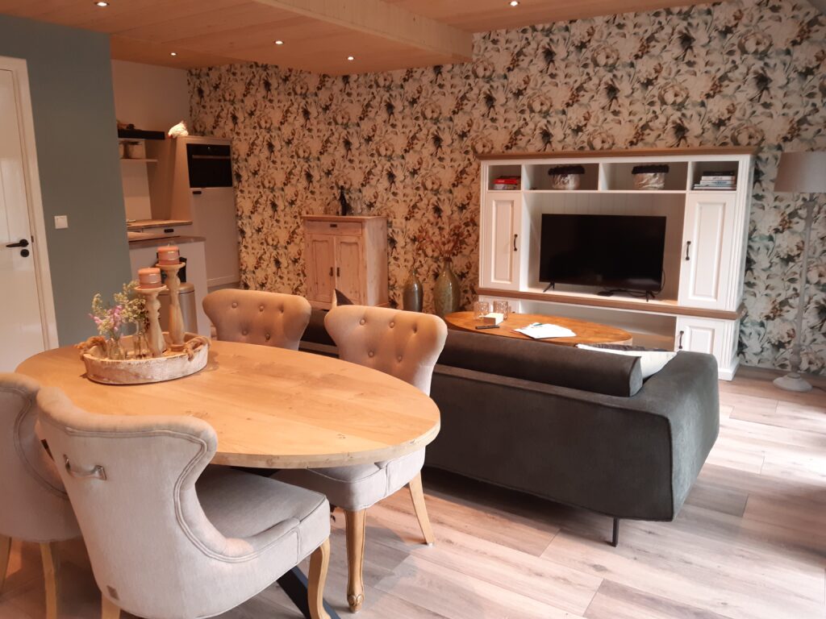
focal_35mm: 26
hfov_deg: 67.3
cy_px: 310
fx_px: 620
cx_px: 413
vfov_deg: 53.1
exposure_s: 1/50
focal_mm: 3.92
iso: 125
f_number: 1.7
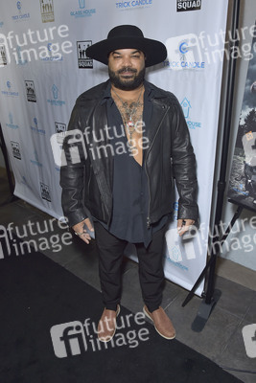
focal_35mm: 24
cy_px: 192
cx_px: 128
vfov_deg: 73.7
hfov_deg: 53.2
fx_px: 256
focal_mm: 24
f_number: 6.3
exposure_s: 1/250
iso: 1250
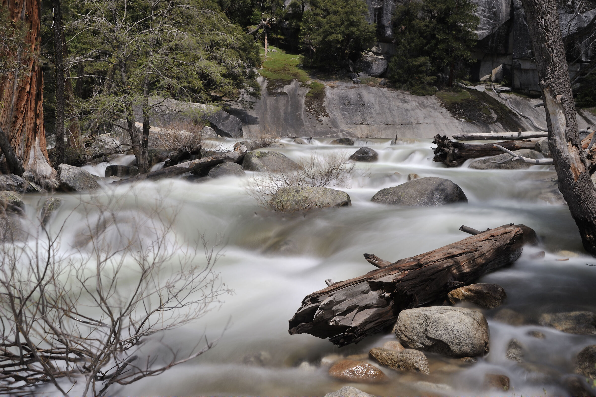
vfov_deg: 29.8
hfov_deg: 43.6
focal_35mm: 45
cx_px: 298
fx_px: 745
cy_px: 198
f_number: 11
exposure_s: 5
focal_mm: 45
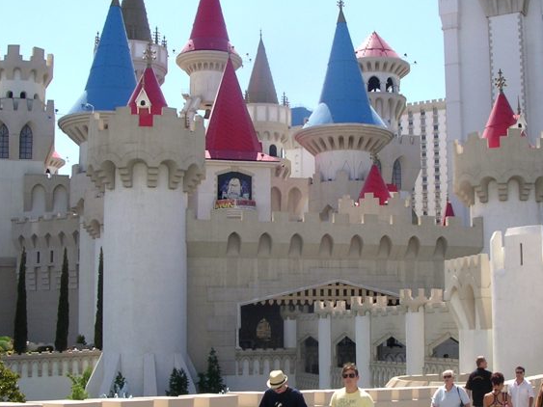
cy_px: 234
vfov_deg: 27.0
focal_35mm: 54
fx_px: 847
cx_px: 304
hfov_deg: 35.5
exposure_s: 1/241
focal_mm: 5.8
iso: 100
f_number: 5.6
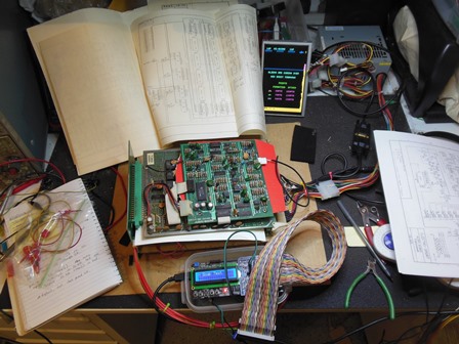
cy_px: 172
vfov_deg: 54.9
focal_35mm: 25
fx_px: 331
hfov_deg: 69.4
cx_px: 230
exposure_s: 1/30
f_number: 3.2
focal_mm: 4.5
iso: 160
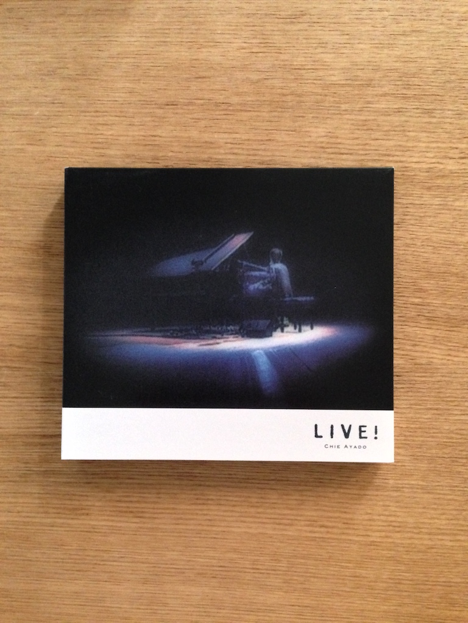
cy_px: 312
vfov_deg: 55.4
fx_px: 595
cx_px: 234
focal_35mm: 33
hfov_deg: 42.9
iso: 800
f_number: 2.4
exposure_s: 1/15
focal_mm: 4.12
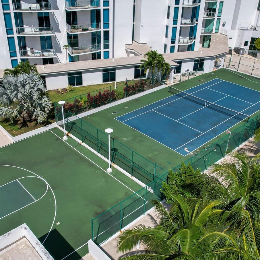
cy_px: 133
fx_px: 280
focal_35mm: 33
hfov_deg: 49.7
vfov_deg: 49.7
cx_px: 122
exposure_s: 1/5000
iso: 100
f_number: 2.8
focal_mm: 8.38
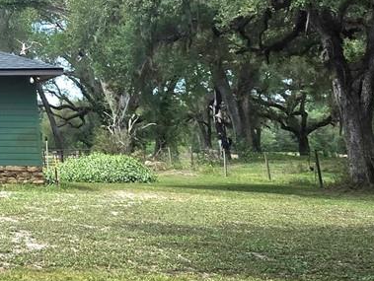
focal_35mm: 97
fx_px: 1049
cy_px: -71
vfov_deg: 14.7
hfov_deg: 16.2
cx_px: -347
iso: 40
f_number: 1.8
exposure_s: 1/3333
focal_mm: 5.4
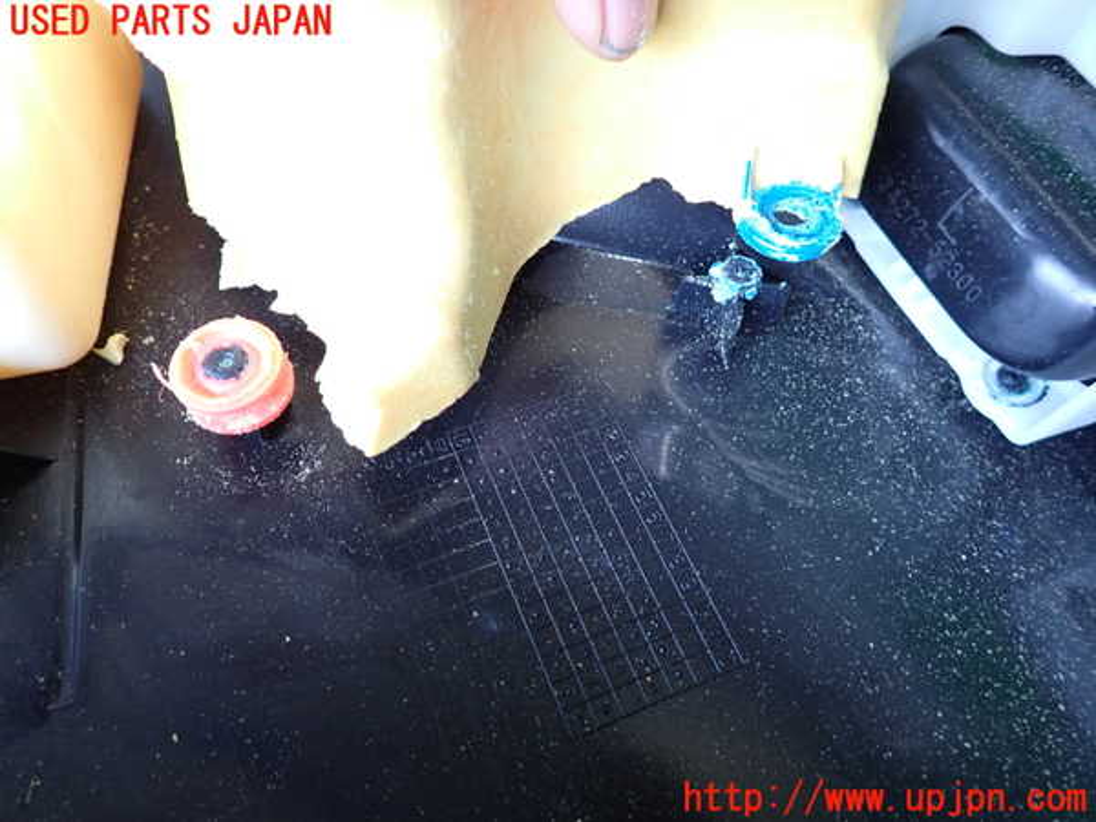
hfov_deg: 69.4
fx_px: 792
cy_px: 411
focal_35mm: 25
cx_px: 548
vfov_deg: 54.9
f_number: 2
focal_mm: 4.5
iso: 250
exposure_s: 1/30
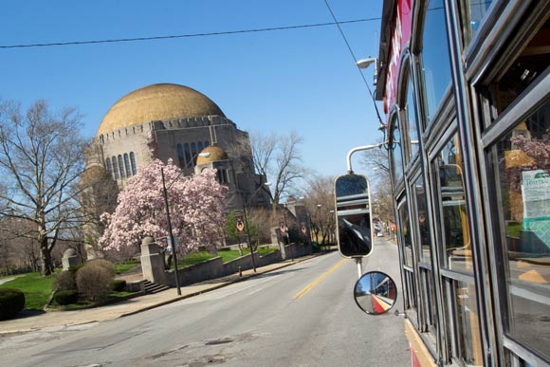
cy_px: 184
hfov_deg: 53.1
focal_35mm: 36
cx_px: 275
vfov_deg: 36.9
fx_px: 550
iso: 400
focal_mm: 24
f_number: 16
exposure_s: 1/200
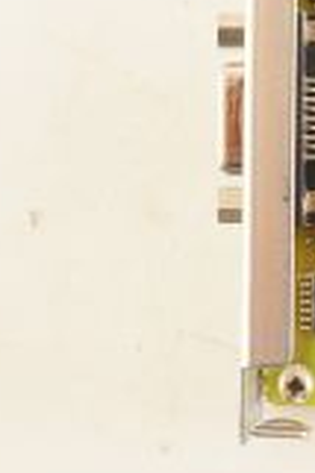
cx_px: 648
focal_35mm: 186
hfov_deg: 7.1
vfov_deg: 10.9
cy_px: -25
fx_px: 2446
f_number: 13
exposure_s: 1/160
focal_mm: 50
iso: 1600
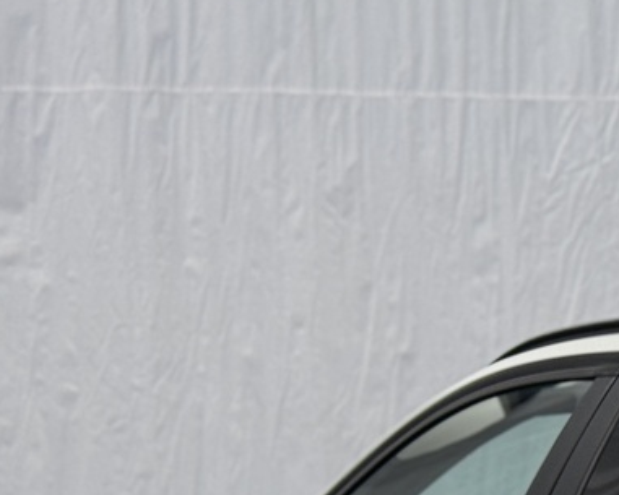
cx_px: 1072
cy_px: 855
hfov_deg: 10.3
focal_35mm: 177
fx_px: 3243
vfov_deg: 8.4
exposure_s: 1/101
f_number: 1.78
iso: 50
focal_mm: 6.76
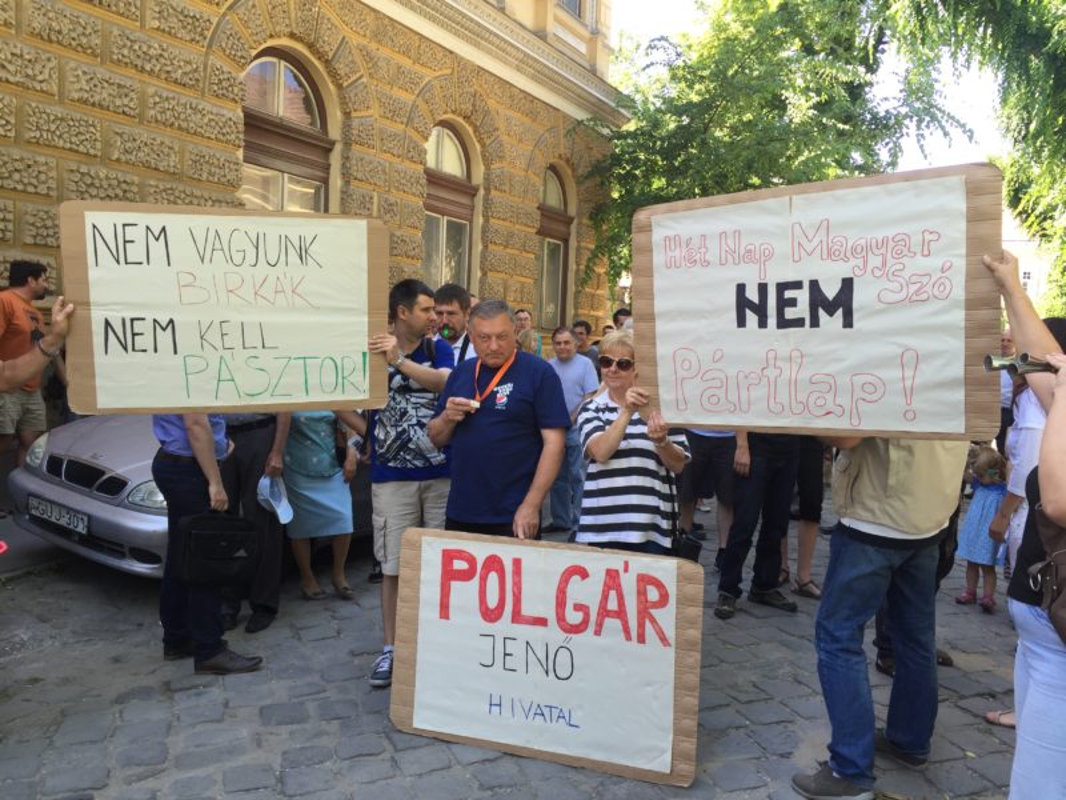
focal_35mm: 29
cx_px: 533
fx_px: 893
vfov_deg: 48.2
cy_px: 400
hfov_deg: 61.7
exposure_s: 1/107
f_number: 2.2
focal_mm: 4.15
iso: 32
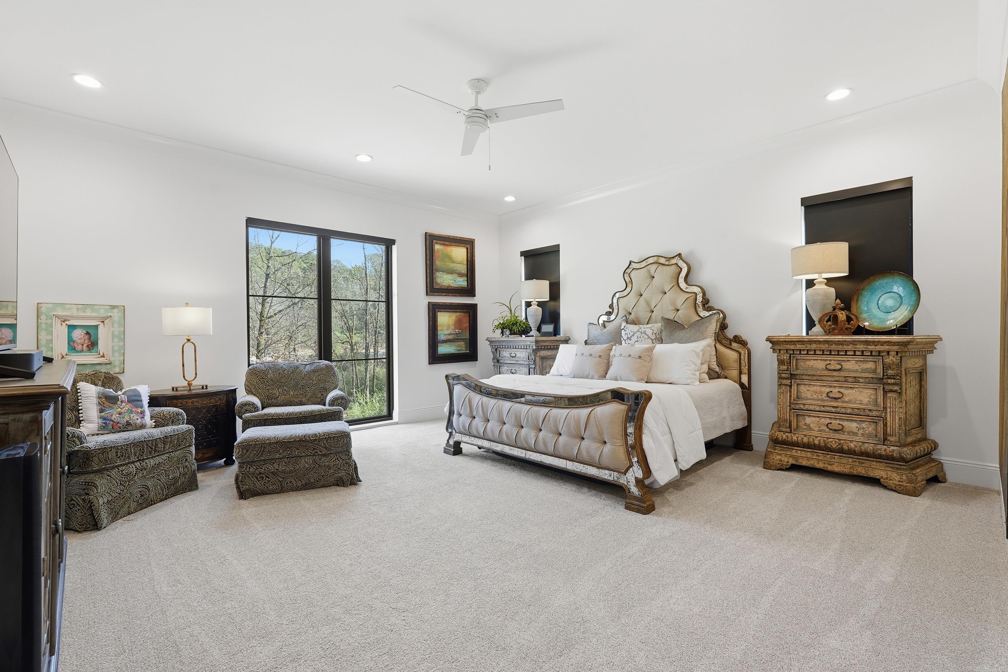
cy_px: 336
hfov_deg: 96.7
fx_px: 448
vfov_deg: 73.8
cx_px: 504
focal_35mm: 16
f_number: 9
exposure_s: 1/30
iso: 250
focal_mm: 16
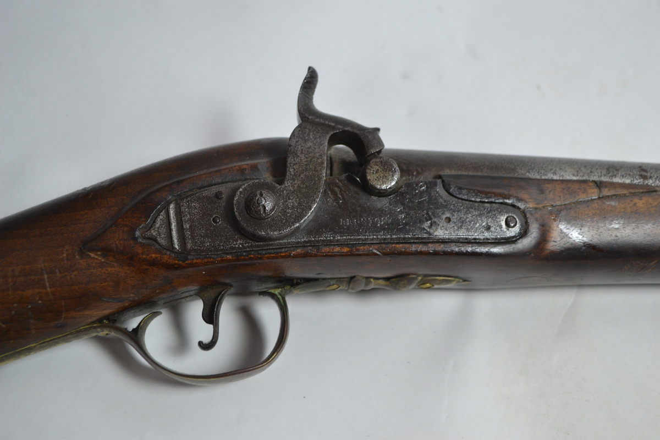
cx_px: 330
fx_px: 880
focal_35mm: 48
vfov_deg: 28.1
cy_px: 220
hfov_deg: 41.1
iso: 400
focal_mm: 32
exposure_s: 1/15
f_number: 4.8
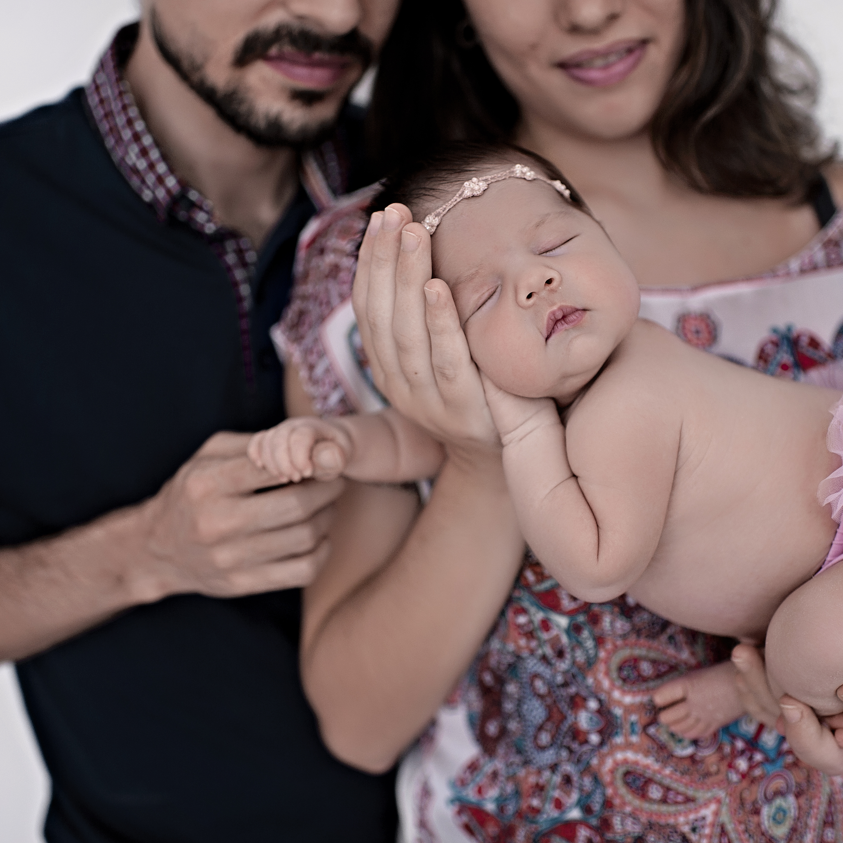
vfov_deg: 37.6
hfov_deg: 37.5
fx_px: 1240
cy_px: 422
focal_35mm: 45
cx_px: 476
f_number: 2.2
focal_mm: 35
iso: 200
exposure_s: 1/125
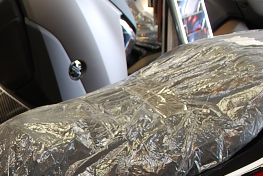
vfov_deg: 13.8
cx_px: -74
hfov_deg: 19.6
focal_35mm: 96
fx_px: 702
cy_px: 229
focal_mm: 18
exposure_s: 1/6
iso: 100
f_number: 5
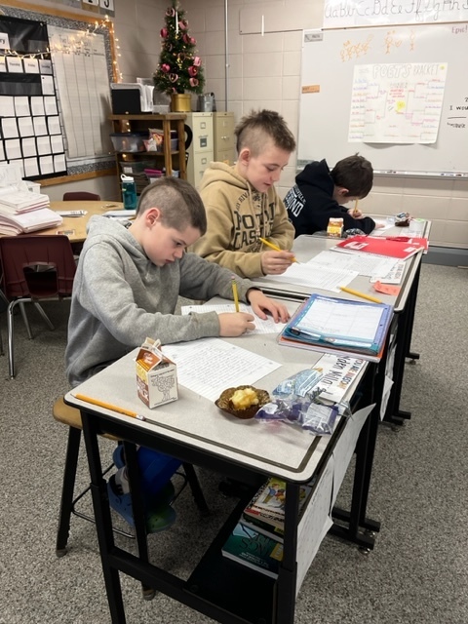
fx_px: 469
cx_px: 234
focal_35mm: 26
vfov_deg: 67.3
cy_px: 312
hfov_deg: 53.1
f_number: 1.6
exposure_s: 1/120
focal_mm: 5.1
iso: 125
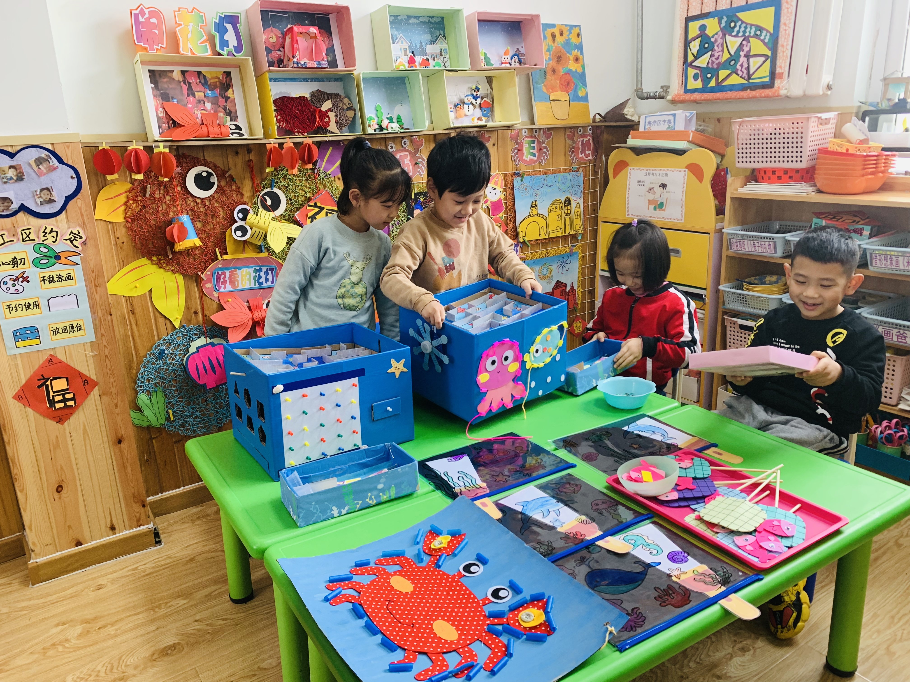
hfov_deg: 67.3
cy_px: 341
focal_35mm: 26
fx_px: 683
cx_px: 455
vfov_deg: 53.1
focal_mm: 4.25
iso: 100
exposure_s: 1/60
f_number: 1.8
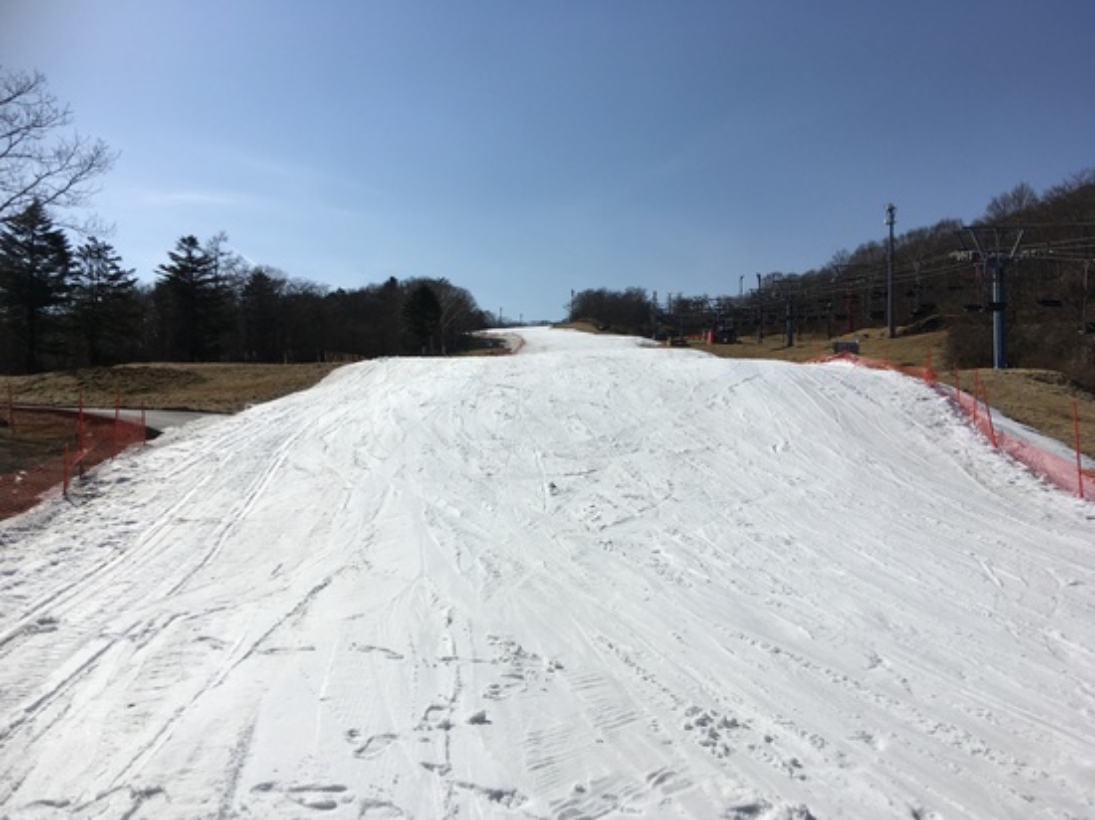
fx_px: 917
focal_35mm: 29
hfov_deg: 61.7
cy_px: 410
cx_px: 548
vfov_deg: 48.2
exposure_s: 1/5917
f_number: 2.2
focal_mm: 4.15
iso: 25
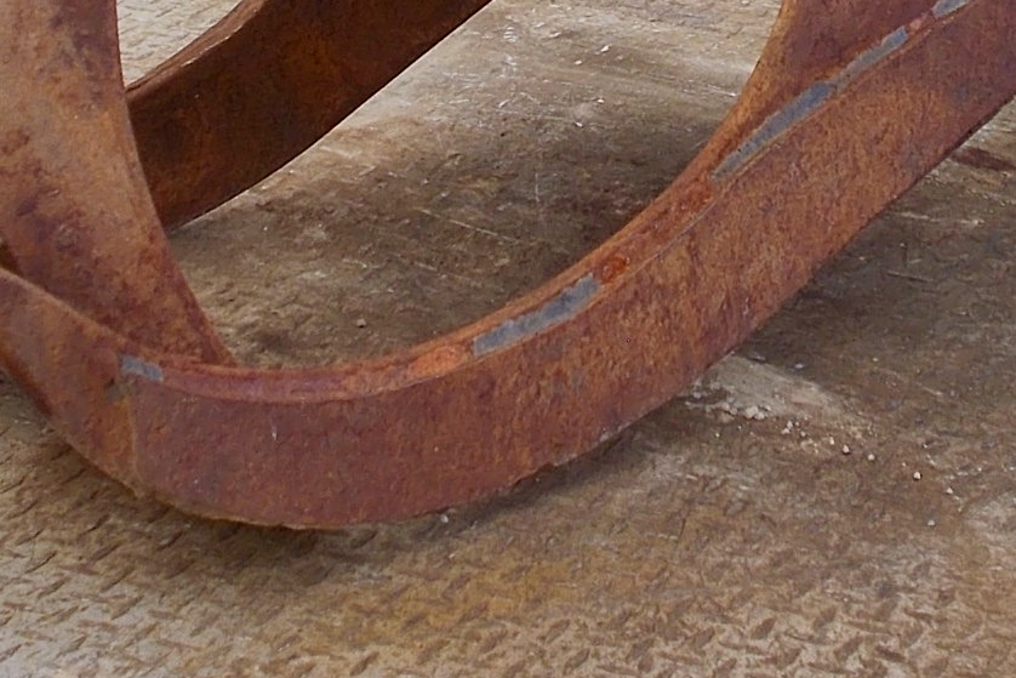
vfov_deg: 10.7
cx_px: 621
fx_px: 3500
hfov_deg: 16.5
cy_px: -261
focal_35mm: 124
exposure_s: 1/60
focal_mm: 7.9
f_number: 4.2
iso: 80
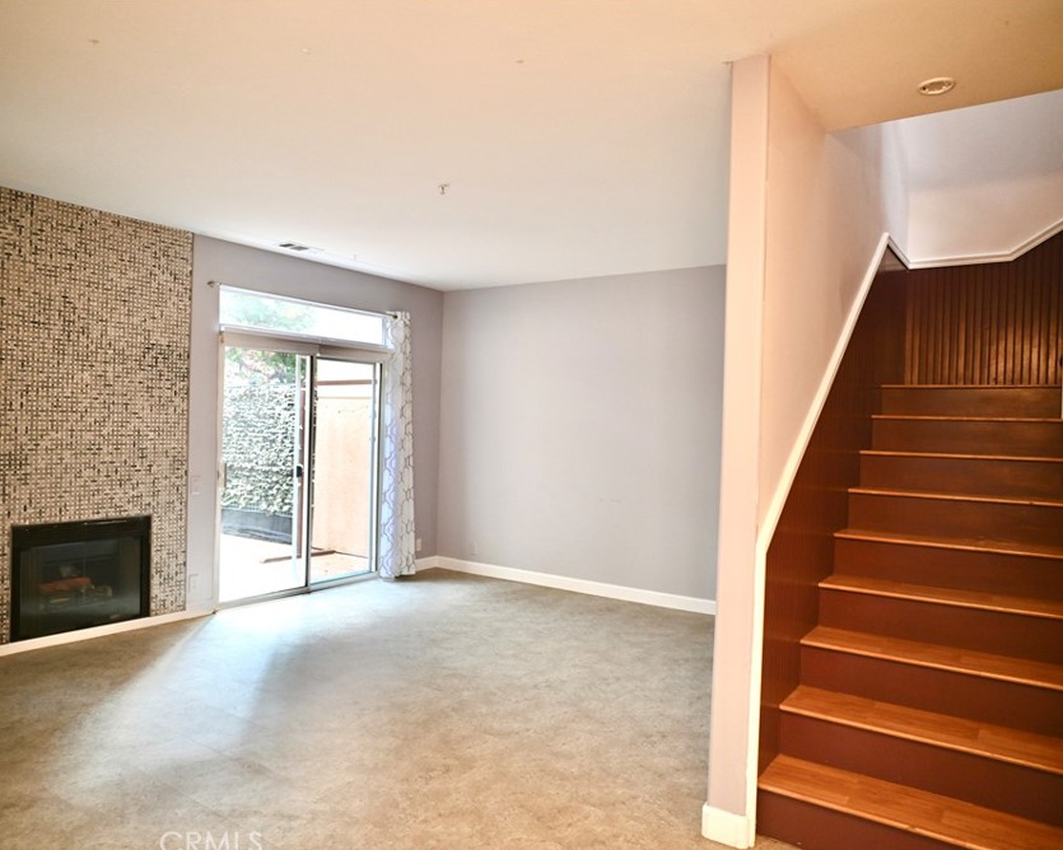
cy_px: 428
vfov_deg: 60.9
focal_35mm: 23
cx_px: 499
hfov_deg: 72.5
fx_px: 724
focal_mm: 20
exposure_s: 1/125
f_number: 2.8
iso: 800
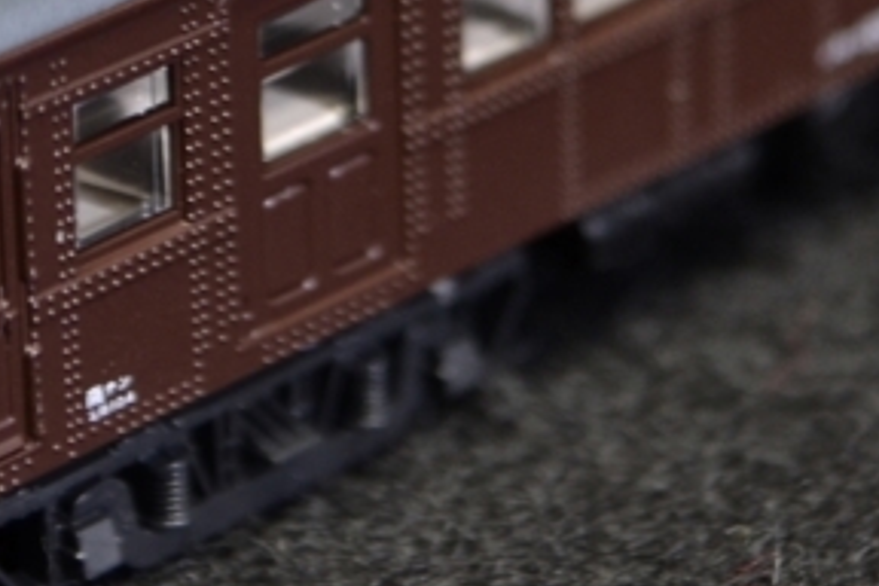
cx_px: 696
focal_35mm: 240
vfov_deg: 5.7
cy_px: -145
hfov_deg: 8.6
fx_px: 5854
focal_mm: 45
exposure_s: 1/6
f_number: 5.3
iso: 400
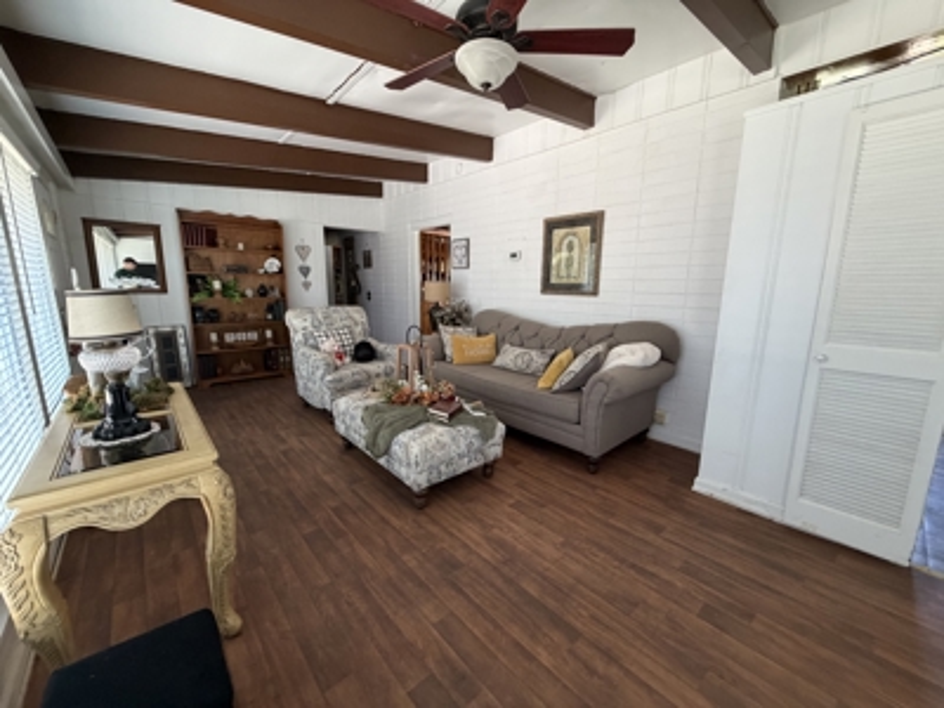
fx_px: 382
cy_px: 354
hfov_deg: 102.1
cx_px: 472
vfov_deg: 85.7
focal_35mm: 14
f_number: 2.2
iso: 320
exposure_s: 1/99
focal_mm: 2.22
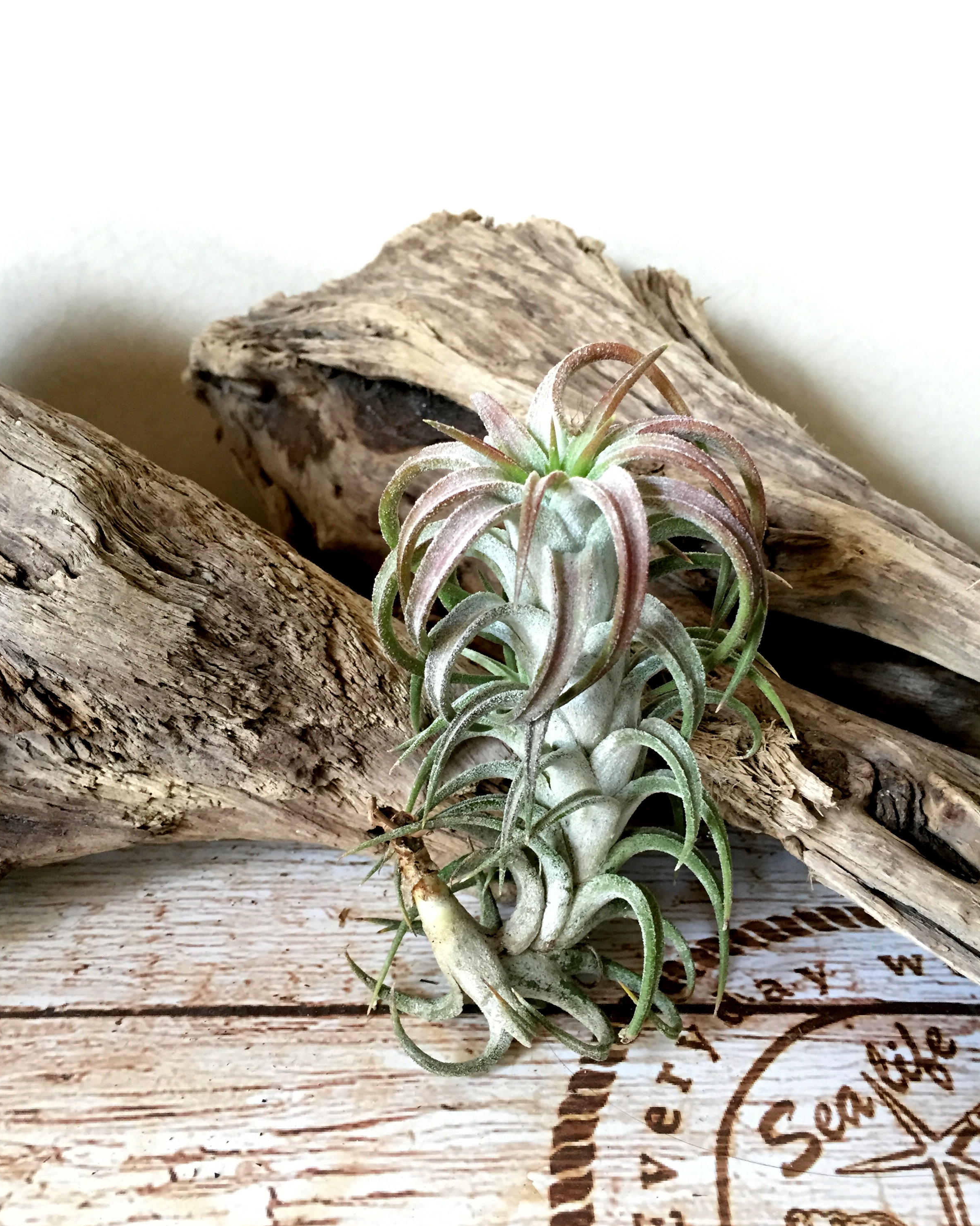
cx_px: 478
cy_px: 639
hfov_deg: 47.1
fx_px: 1124
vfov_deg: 57.2
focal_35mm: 31
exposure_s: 1/17
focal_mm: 4.15
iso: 250
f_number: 2.2
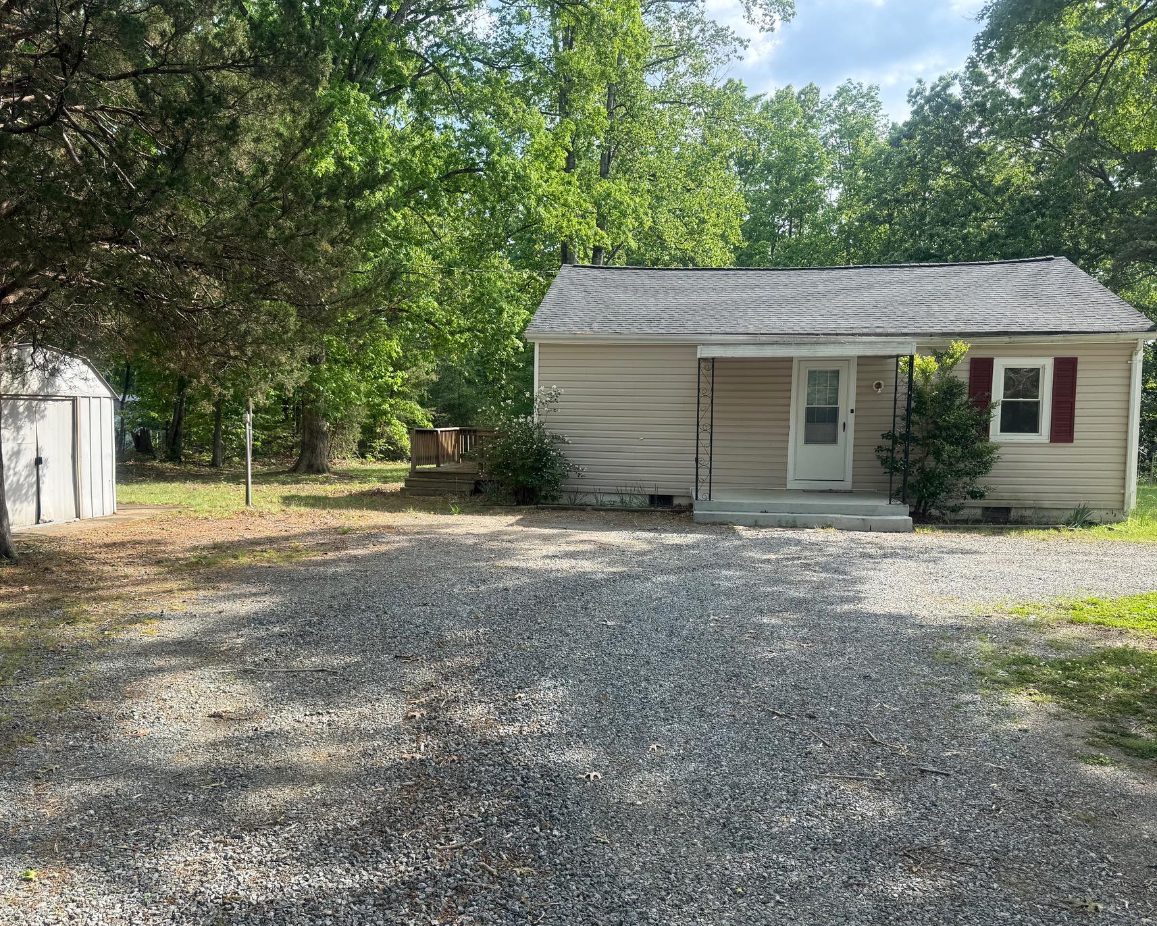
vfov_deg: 51.5
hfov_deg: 62.1
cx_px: 540
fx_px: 959
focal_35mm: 28
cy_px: 503
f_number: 1.78
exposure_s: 1/1075
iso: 80
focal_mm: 6.76
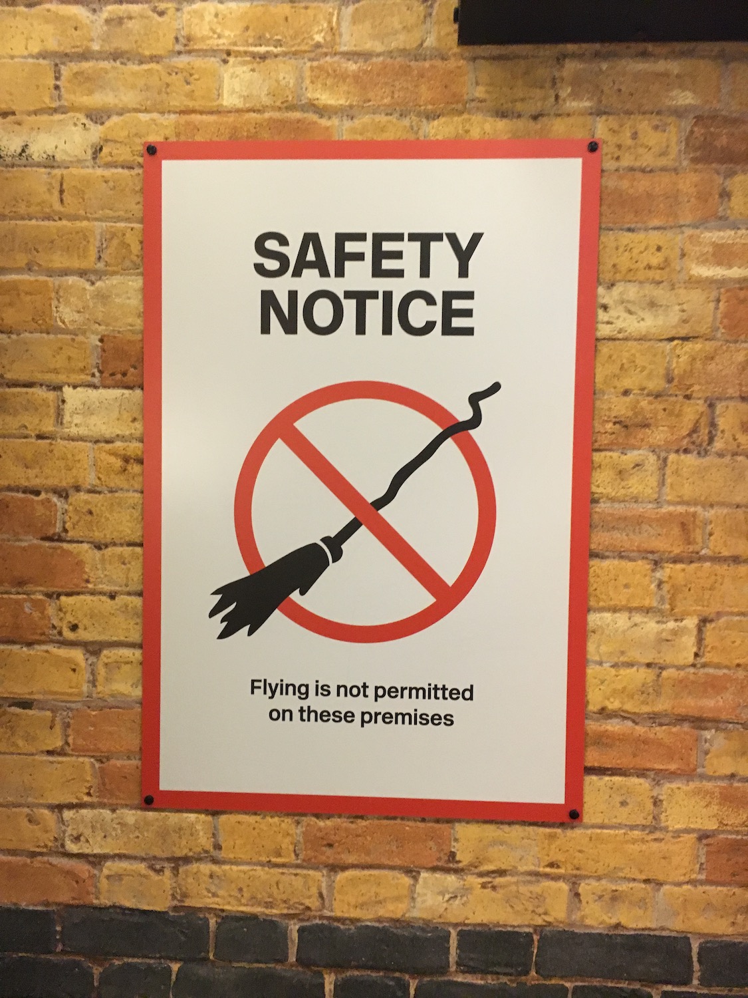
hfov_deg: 48.2
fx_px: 836
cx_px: 374
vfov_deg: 61.7
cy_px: 499
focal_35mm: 29
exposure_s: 1/30
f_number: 2.2
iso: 200
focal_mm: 4.15
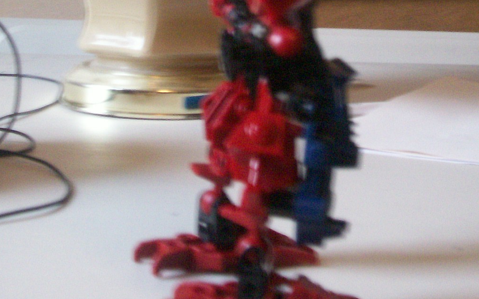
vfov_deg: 16.4
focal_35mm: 77
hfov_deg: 26.8
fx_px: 1005
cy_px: -32
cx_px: 274
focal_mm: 5.9
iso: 200
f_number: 4.5
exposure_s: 1/8.46
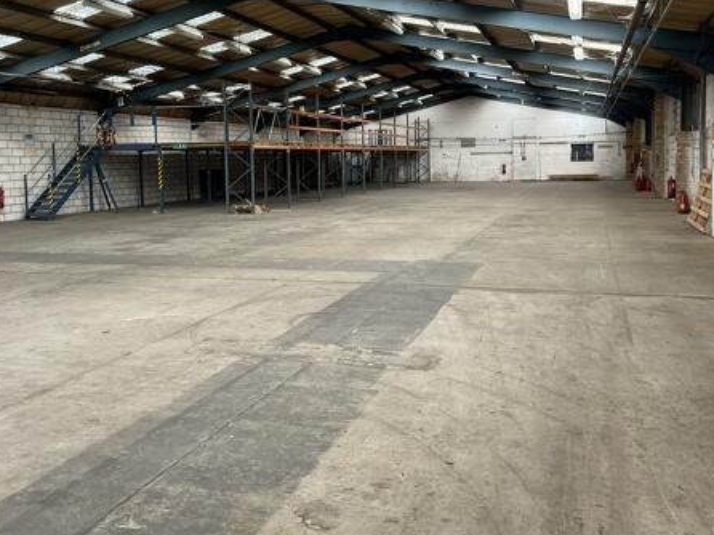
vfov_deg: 40.5
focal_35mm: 35
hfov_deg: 52.6
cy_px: 215
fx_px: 722
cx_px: 344
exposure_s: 1/100
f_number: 1.6
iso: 125
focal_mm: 5.1
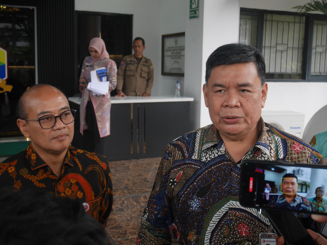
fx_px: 454
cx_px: 164
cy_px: 122
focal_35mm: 48
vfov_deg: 30.3
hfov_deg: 39.6
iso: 500
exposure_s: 1/60
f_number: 5
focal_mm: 24
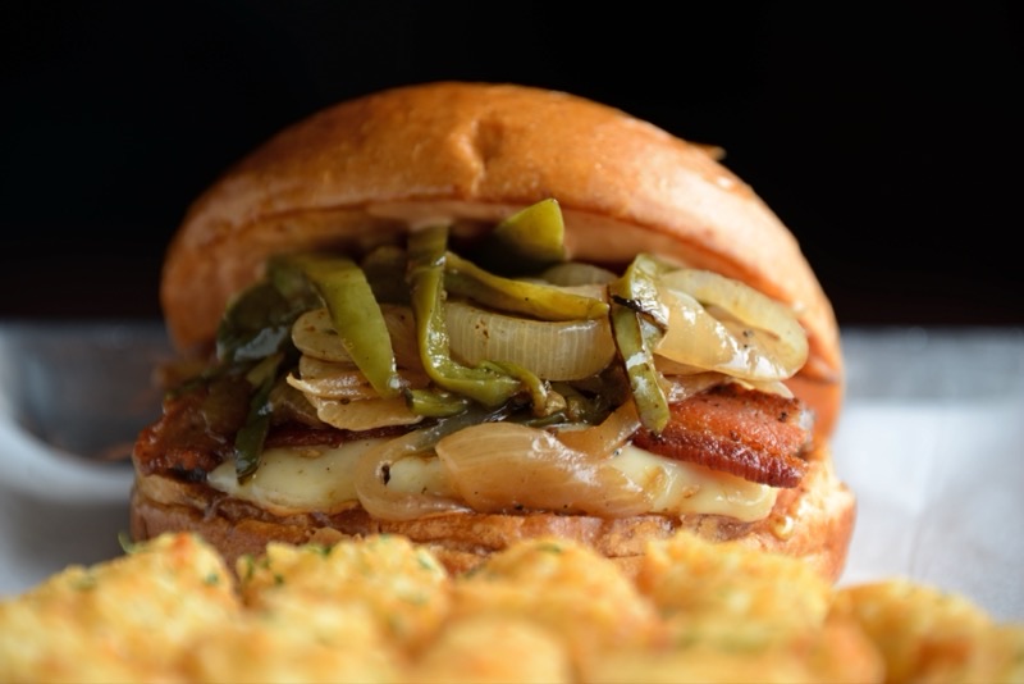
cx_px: 512
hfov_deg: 6.9
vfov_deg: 4.6
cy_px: 342
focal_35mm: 300
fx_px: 8536
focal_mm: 300
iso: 200
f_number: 5.6
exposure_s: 1/100
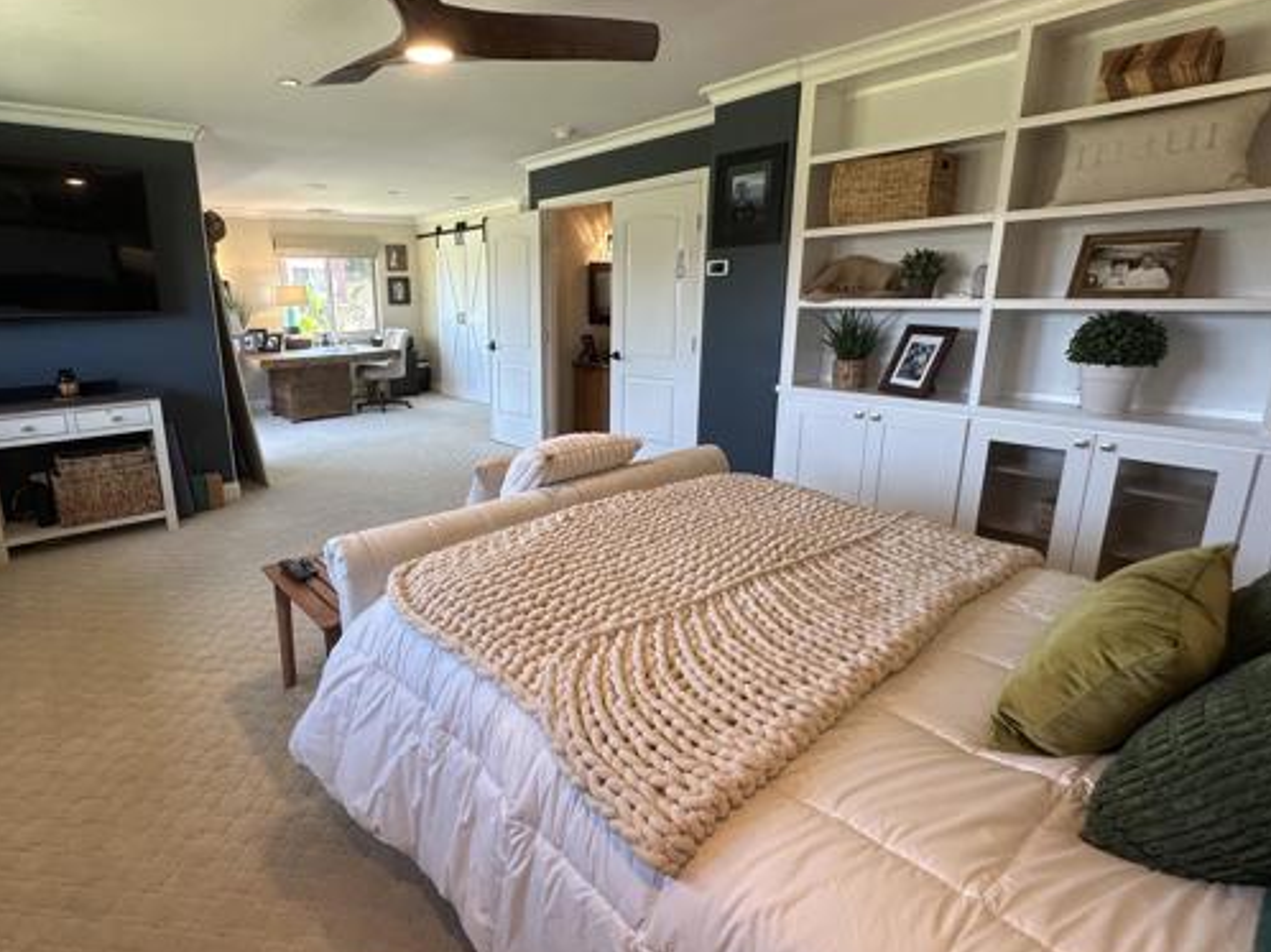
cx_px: 510
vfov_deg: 71.5
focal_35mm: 18
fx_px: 661
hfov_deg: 86.7
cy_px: 449
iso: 200
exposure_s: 1/120
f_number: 2.2
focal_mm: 2.22
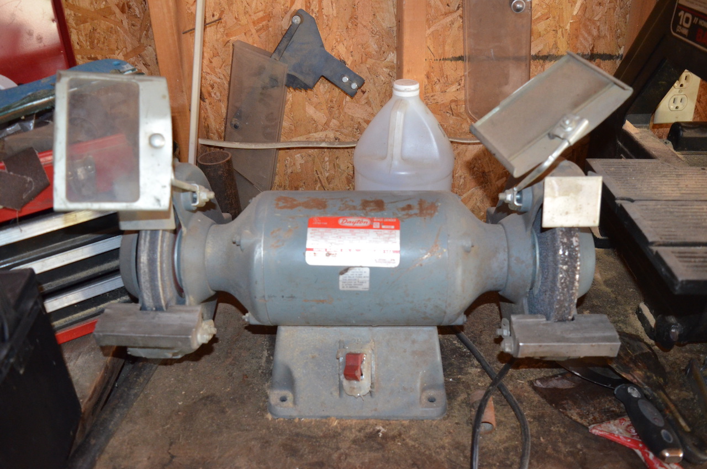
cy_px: 234
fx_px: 588
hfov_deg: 62.0
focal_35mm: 30
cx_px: 354
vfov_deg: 43.4
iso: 2200
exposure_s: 1/60
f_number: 3.5
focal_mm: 20
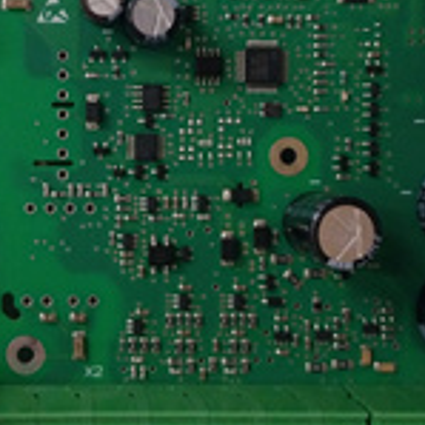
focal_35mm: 80
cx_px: 120
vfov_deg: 21.6
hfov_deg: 21.5
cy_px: 158
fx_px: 1111
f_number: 2
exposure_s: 1/33
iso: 396
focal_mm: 3.79
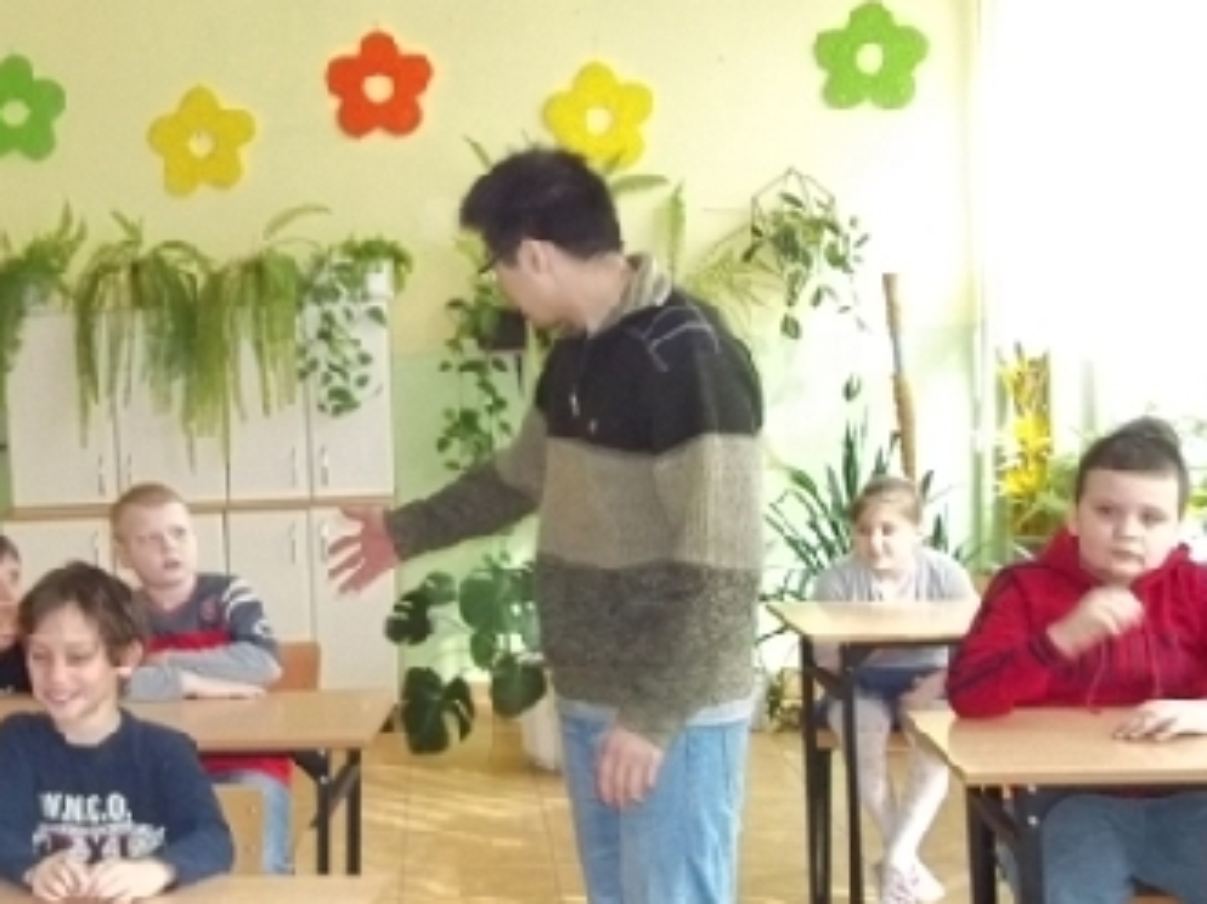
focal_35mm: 58
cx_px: 146
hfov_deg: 31.8
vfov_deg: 25.2
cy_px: 503
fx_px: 2022
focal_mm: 5.7
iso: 400
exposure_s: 1/60
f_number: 2.9
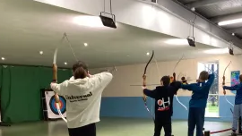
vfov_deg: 25.9
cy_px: 117
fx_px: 289
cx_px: 148
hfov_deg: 45.2
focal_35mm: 45
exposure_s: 1/50
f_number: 2.4
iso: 125
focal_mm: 3.3
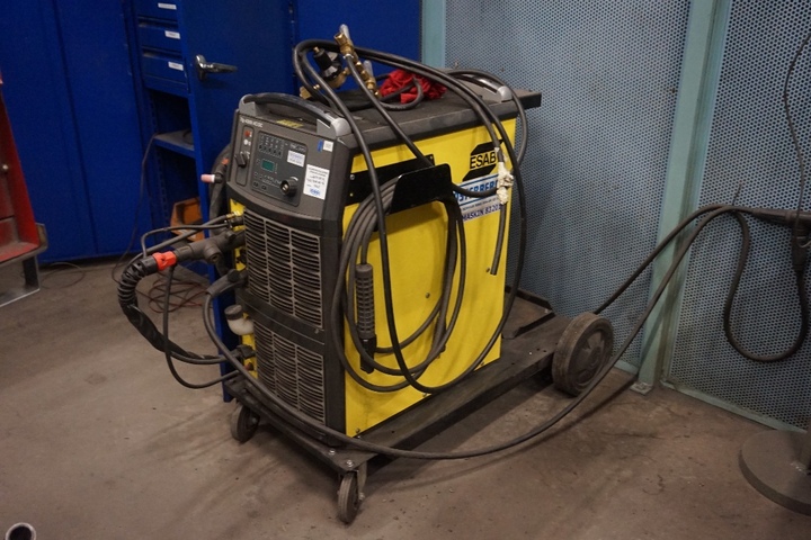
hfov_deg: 59.5
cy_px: 270
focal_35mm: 32
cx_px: 406
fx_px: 710
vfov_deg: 41.7
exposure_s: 1/50
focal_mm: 21
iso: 3200
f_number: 4
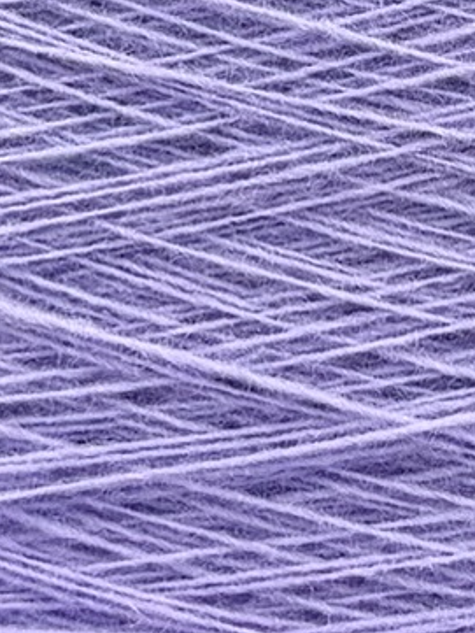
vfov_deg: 14.1
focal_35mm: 136
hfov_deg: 10.8
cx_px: 514
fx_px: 2487
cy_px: -88
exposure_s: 1/1122
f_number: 1.78
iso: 80
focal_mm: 6.76
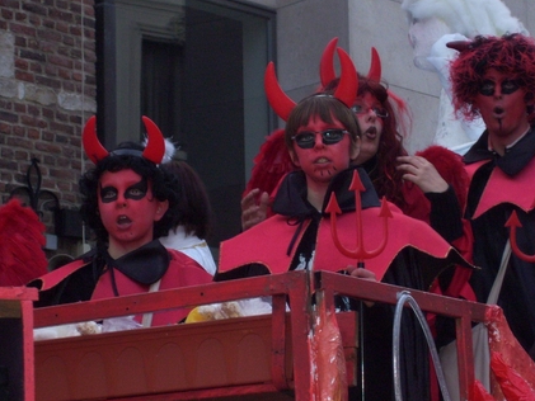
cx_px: 310
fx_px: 2381
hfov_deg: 12.8
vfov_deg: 9.6
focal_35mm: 154
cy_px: 211
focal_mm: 18
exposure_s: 1/80
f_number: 4.6
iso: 200
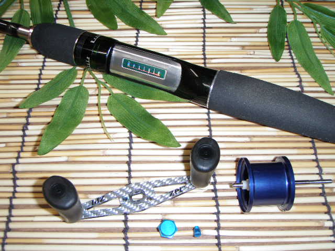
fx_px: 368
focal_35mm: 38
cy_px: 126
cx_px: 168
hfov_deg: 49.0
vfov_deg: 37.7
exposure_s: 1/30
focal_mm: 6.7
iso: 100
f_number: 3.5
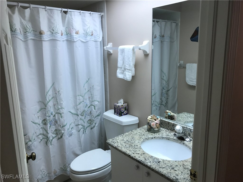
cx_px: 122
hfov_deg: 63.4
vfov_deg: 49.7
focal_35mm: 28
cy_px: 91
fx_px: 197
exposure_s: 1/60
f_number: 1.8
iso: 25
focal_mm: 3.99
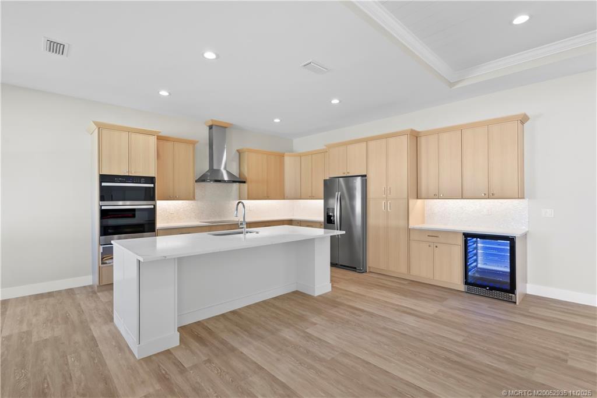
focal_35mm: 16
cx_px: 298
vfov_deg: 73.8
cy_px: 199
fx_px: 265
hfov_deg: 96.7
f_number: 8
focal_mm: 16
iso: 1600
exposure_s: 1/15
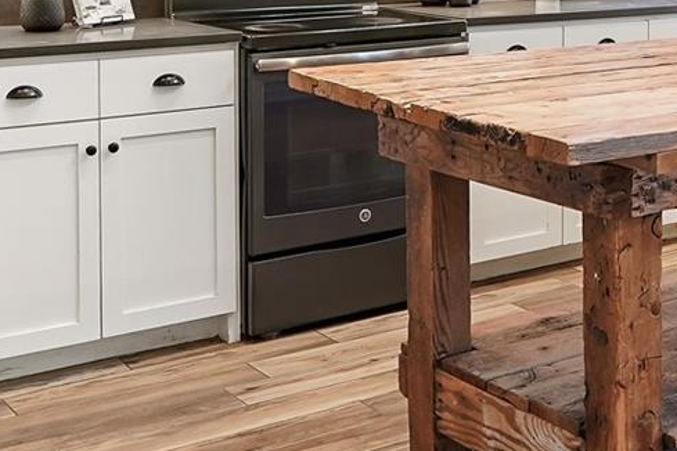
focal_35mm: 67
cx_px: 695
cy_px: -77
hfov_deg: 28.1
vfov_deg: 19.3
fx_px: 1260
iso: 640
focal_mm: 16
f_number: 5.6
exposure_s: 1/40
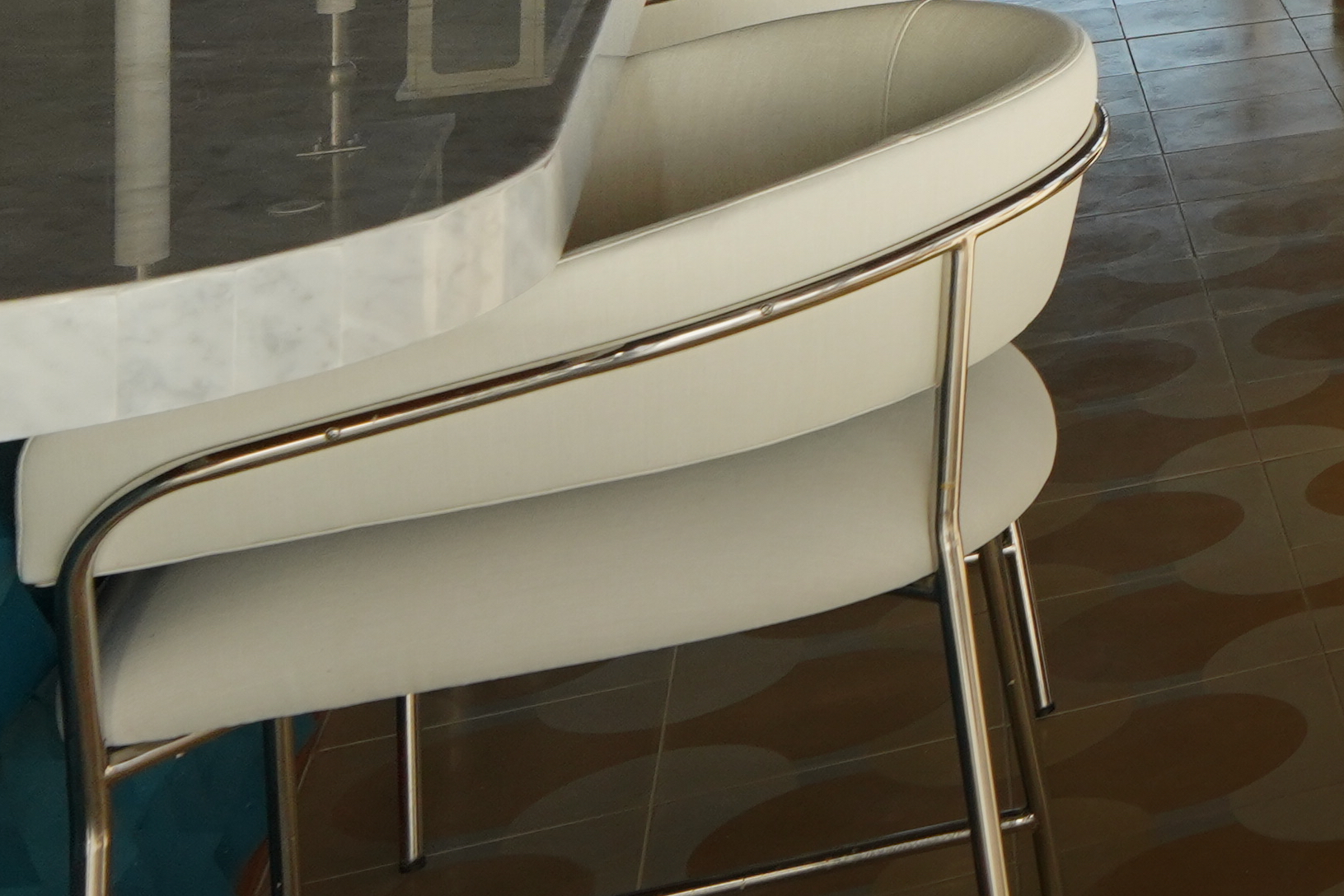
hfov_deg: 18.4
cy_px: -718
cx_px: 2613
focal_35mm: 78
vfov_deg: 15.2
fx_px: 2912
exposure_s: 1/125
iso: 64
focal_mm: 16
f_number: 6.3
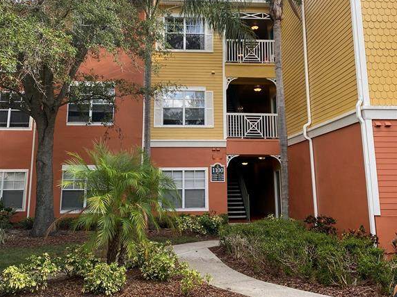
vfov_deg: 40.3
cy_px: 106
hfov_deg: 52.6
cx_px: 198
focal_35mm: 35
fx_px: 401
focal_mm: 4.25
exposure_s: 1/536
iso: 32
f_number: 1.8
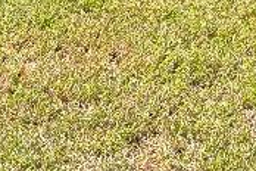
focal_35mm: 132
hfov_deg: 14.2
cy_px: -225
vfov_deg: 9.4
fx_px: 939
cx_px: -168
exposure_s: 1/1135
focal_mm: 5.96
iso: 64
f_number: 1.6
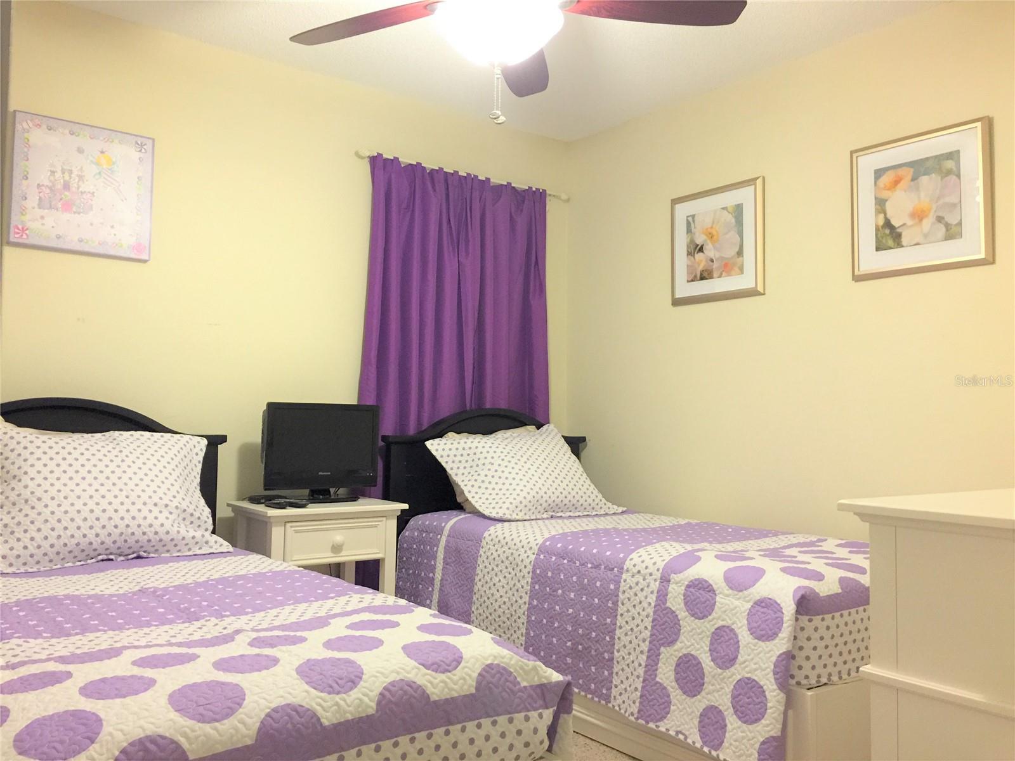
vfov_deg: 48.2
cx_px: 508
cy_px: 380
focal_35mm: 29
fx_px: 850
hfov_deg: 61.7
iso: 125
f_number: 2.2
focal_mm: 4.15
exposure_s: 1/15
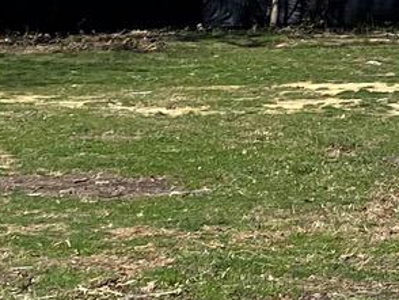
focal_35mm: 181
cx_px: 1046
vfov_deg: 8.2
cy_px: 31
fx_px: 2088
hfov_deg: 9.4
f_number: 1.8
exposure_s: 1/2967
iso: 32
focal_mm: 4.25
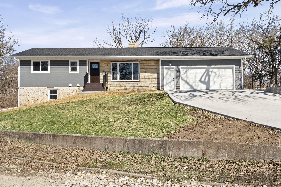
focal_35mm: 31
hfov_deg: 60.3
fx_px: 242
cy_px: 94
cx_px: 140
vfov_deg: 42.3
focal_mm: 31
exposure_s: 1/50
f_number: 16
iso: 400
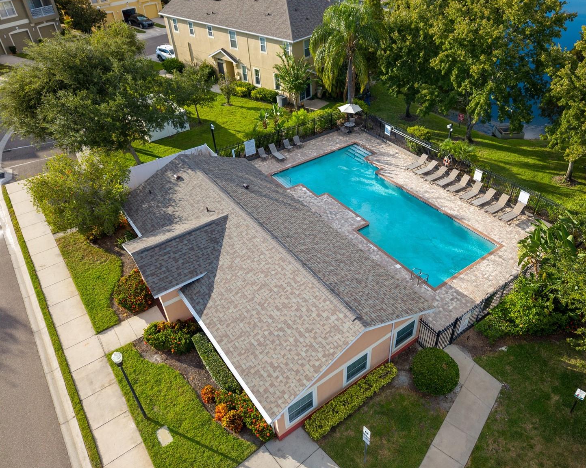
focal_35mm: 26
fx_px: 451
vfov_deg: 54.9
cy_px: 227
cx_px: 325
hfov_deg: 65.9
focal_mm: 6.48
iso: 210
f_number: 1.8
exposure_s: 1/15
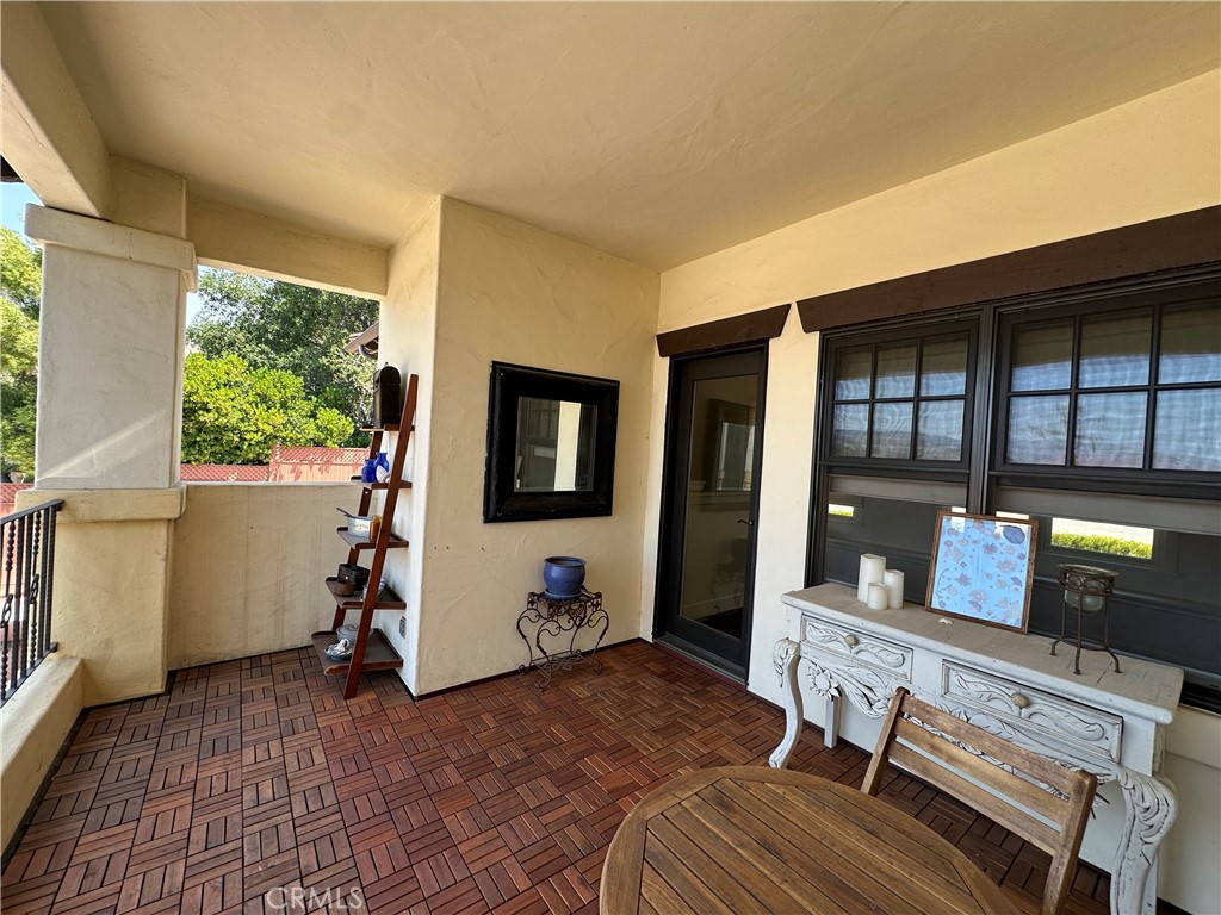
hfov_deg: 102.1
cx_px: 610
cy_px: 458
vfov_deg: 85.7
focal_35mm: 14
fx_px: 494
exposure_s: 1/168
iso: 40
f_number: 2.2
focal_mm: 2.22
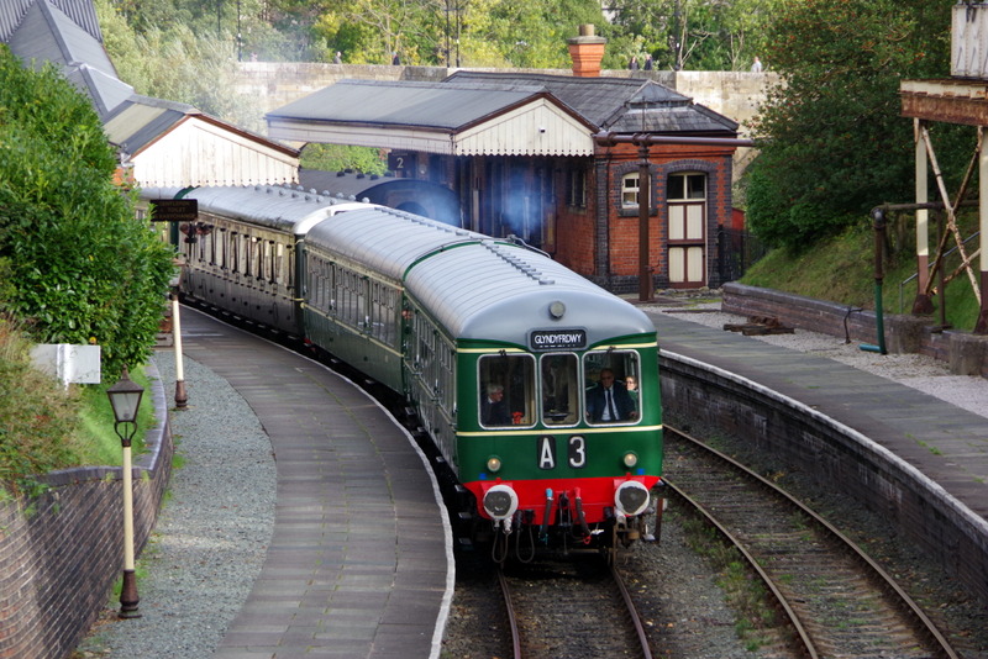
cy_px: 330
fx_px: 5545
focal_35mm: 202
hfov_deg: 10.2
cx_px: 494
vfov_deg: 6.8
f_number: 8
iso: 640
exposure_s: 1/320
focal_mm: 135
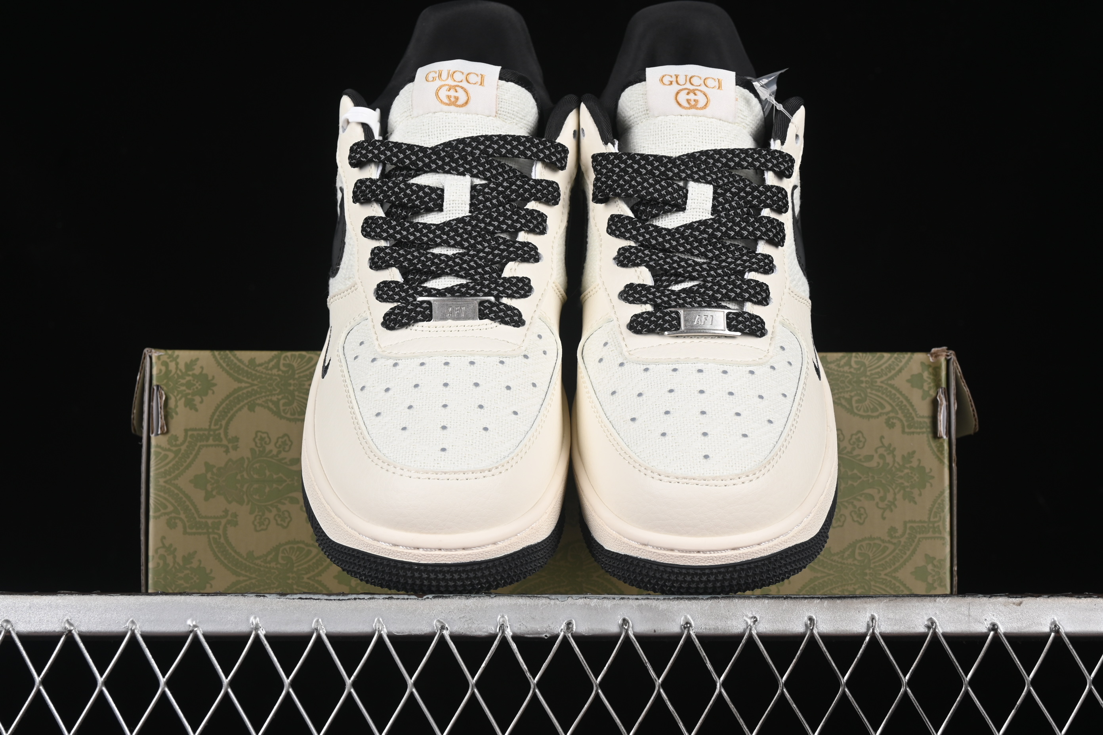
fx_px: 2298
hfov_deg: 27.0
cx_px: 552
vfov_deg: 18.2
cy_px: 368
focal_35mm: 75
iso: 160
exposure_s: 1/100
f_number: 8
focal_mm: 50
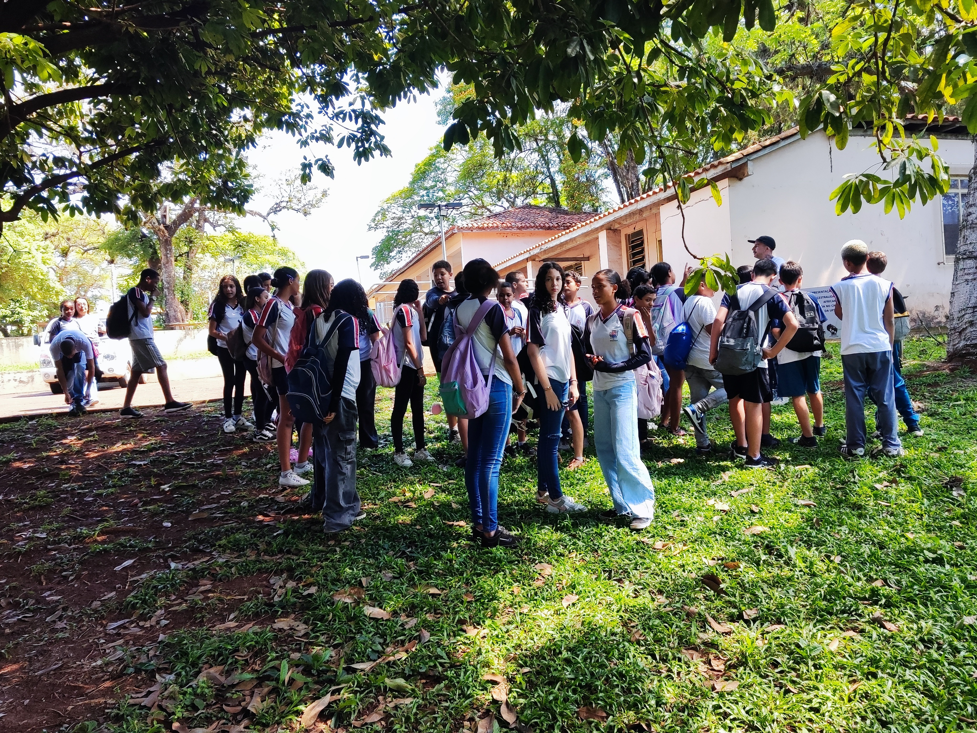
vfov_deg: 58.9
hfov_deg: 73.9
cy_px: 366
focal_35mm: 23
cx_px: 488
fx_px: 649
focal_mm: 5.4
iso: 250
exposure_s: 1/911
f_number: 1.8
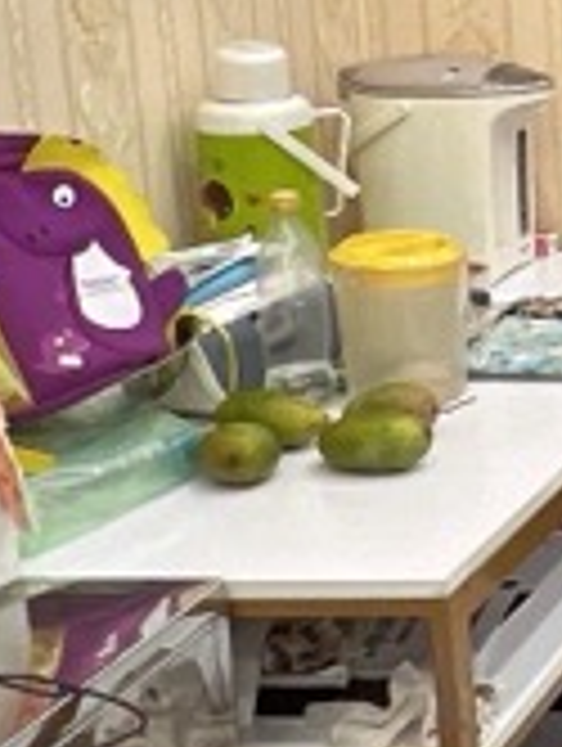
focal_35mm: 80
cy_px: 162
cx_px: 1448
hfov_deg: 12.8
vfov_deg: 24.0
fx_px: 1727
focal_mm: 1.57
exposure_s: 1/50
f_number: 1.8
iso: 125
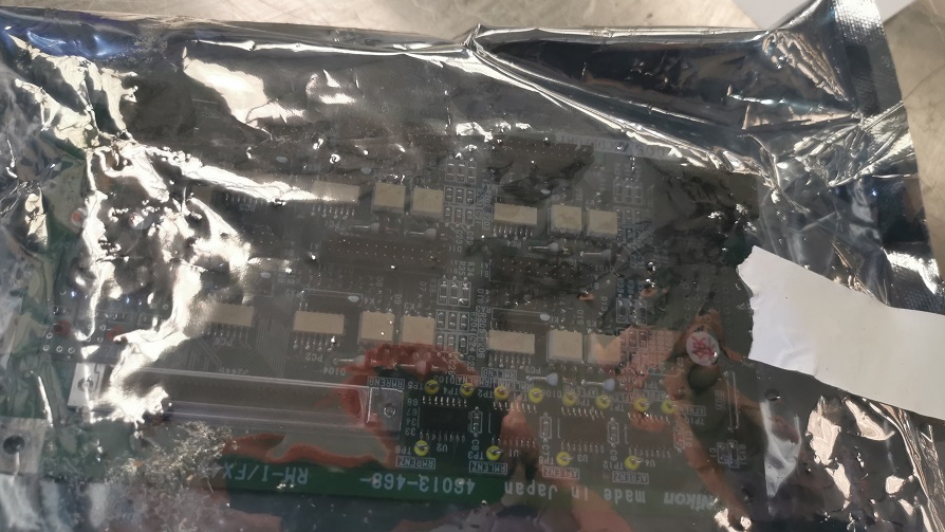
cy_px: 236
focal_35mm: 30
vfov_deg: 38.9
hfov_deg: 64.3
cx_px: 464
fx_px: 752
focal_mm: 5.58
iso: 200
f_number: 1.8
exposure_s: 1/50
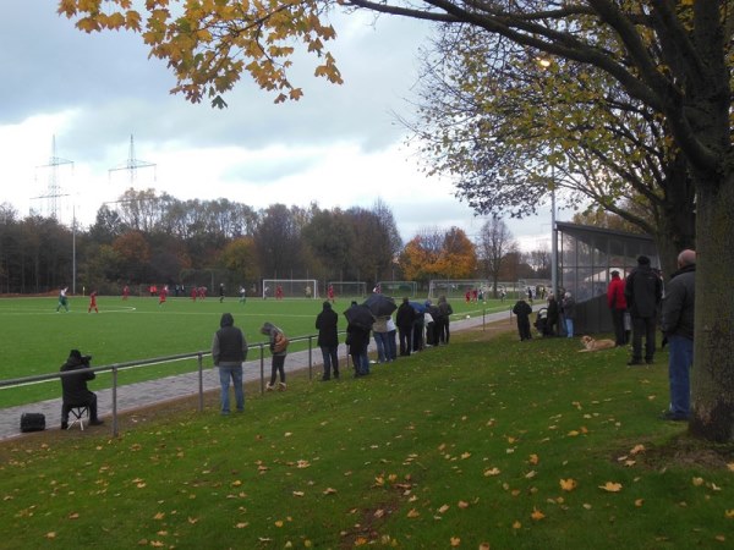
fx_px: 806
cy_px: 275
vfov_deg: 37.7
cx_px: 367
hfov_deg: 49.0
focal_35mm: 38
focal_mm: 6.8
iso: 125
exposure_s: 1/30
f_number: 3.6
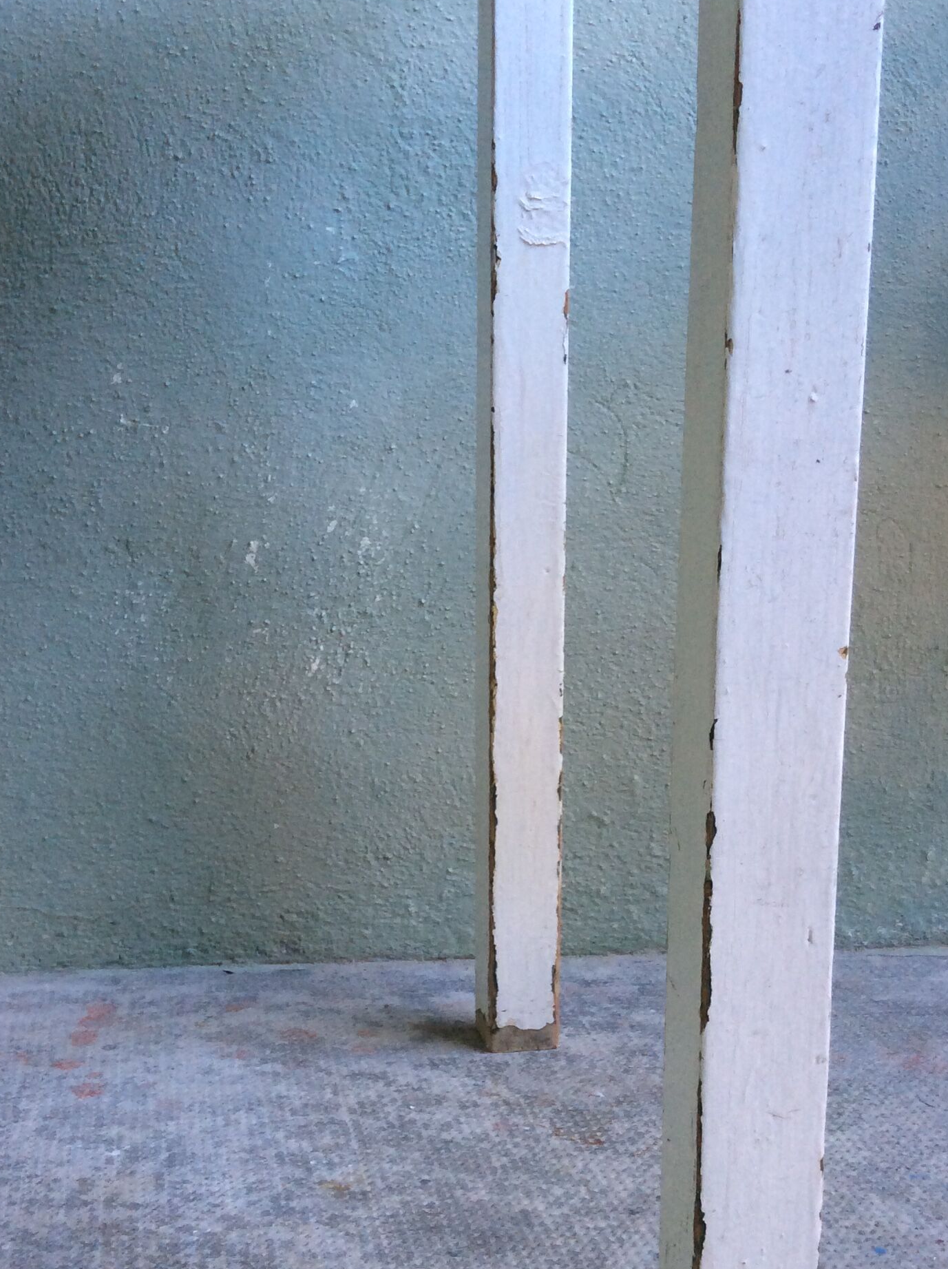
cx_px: 452
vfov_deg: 42.0
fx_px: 1647
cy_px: 751
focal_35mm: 45
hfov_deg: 32.1
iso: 64
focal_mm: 3.3
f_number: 2.4
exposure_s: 1/25
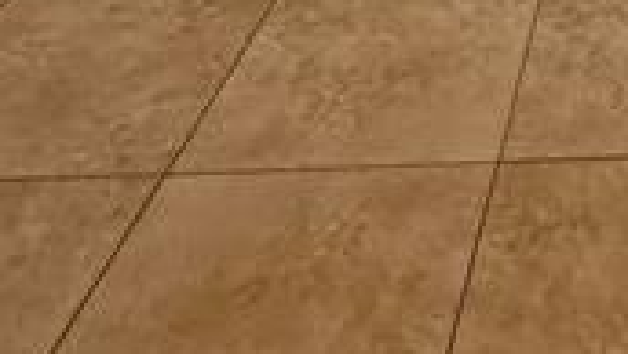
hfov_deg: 25.6
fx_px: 1183
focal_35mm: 71
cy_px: -635
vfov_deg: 11.7
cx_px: 811
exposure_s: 1/120
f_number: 2.2
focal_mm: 2.22
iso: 125
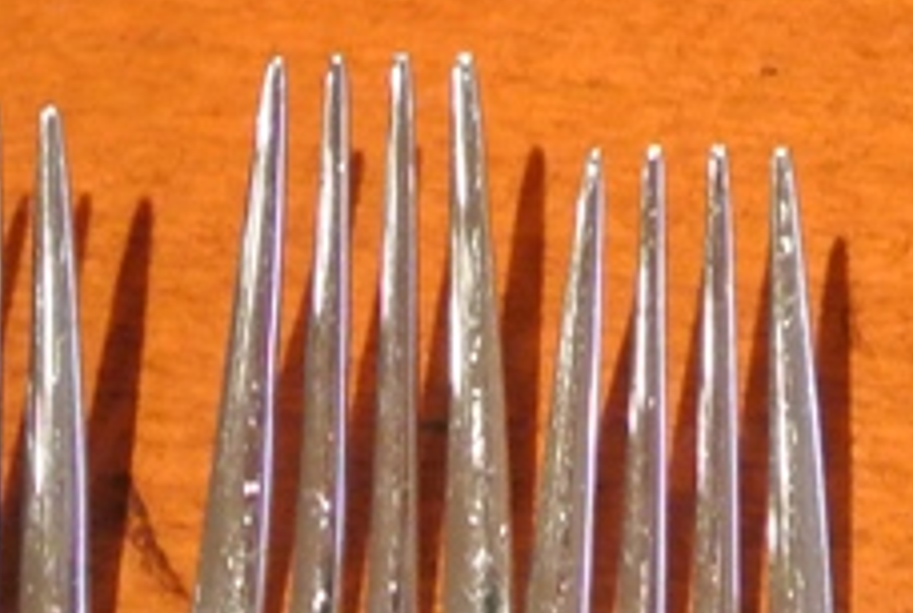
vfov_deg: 6.9
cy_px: -643
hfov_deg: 10.1
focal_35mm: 193
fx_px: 4904
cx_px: 1554
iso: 1800
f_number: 4.2
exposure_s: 1/30
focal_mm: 16.3
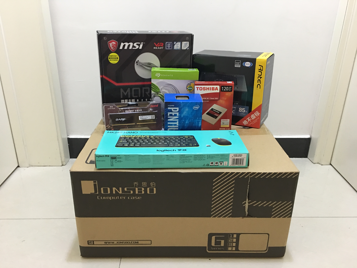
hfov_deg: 61.7
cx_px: 178
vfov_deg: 48.2
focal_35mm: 29
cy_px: 134
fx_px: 299
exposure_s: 1/10
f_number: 2.2
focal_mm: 4.15
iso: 100
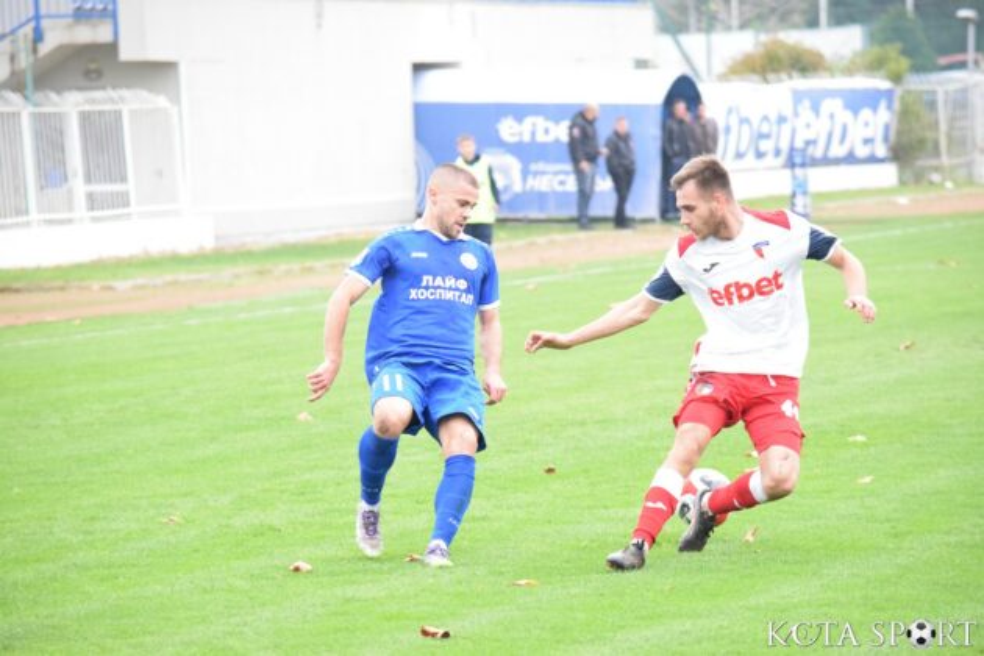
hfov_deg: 10.5
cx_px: 492
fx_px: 5330
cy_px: 328
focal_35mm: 195
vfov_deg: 7.0
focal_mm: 130
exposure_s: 1/1000
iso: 6400
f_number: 4.8
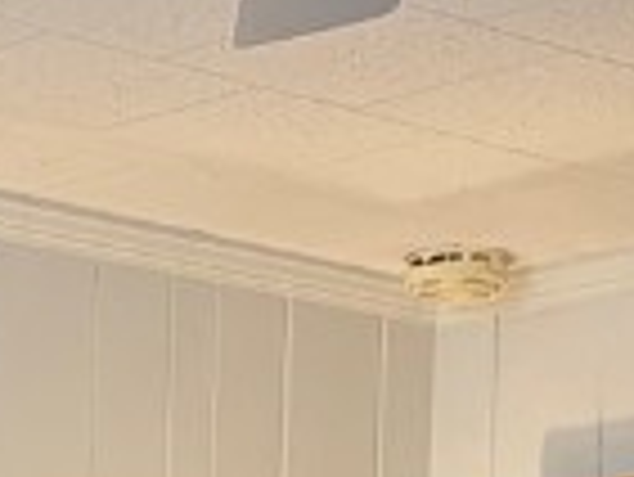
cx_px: -319
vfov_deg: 7.0
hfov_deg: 10.1
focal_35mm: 189
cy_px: 1454
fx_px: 3465
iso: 200
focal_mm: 5.96
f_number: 1.6
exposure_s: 1/60
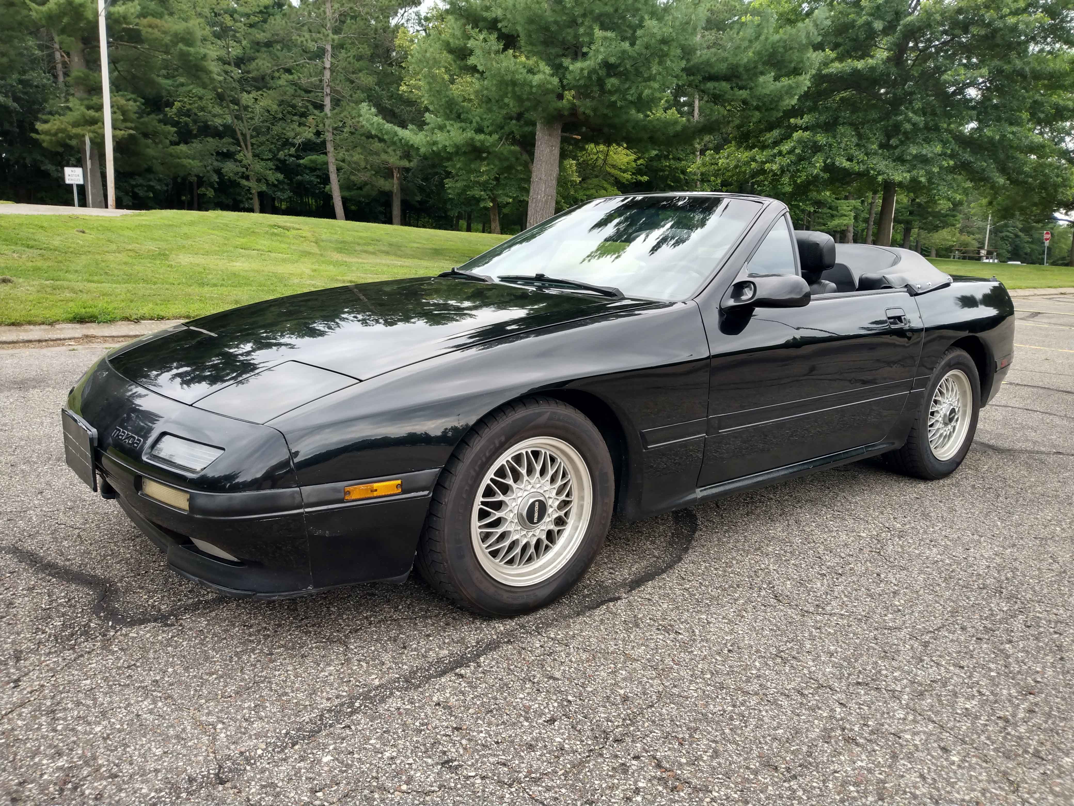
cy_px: 403
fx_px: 621
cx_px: 537
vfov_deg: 66.0
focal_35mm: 20
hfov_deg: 81.7
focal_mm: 3.54
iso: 100
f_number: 2
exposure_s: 1/131
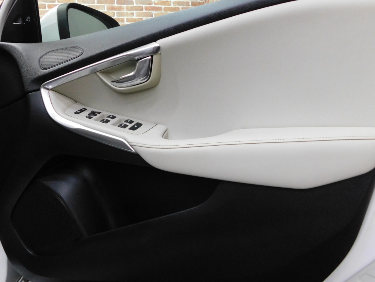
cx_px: 184
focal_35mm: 28
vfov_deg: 49.8
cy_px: 139
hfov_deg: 63.4
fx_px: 303
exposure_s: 1/30
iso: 400
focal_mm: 4
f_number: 3
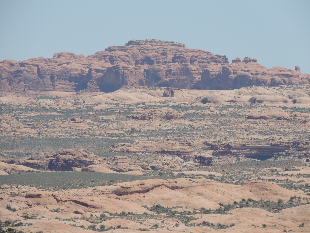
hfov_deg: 5.0
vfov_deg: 3.7
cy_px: 116
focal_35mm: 400
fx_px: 3582
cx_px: 155
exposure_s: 1/640
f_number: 4.8
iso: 100
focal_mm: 71.3
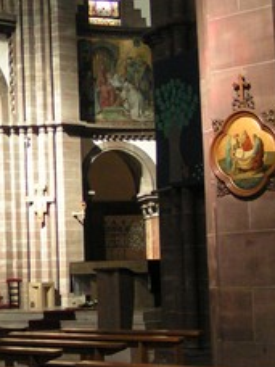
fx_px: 1080
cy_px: 130
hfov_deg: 14.2
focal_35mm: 102
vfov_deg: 19.2
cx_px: -18
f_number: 2.8
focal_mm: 5.8
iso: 200
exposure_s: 1/10
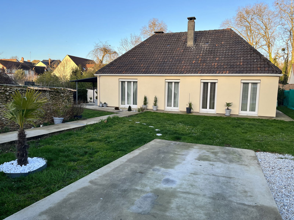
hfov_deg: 67.3
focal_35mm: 26
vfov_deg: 53.1
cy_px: 110
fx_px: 221
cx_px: 147
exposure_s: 1/561
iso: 50
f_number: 1.6
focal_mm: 5.1
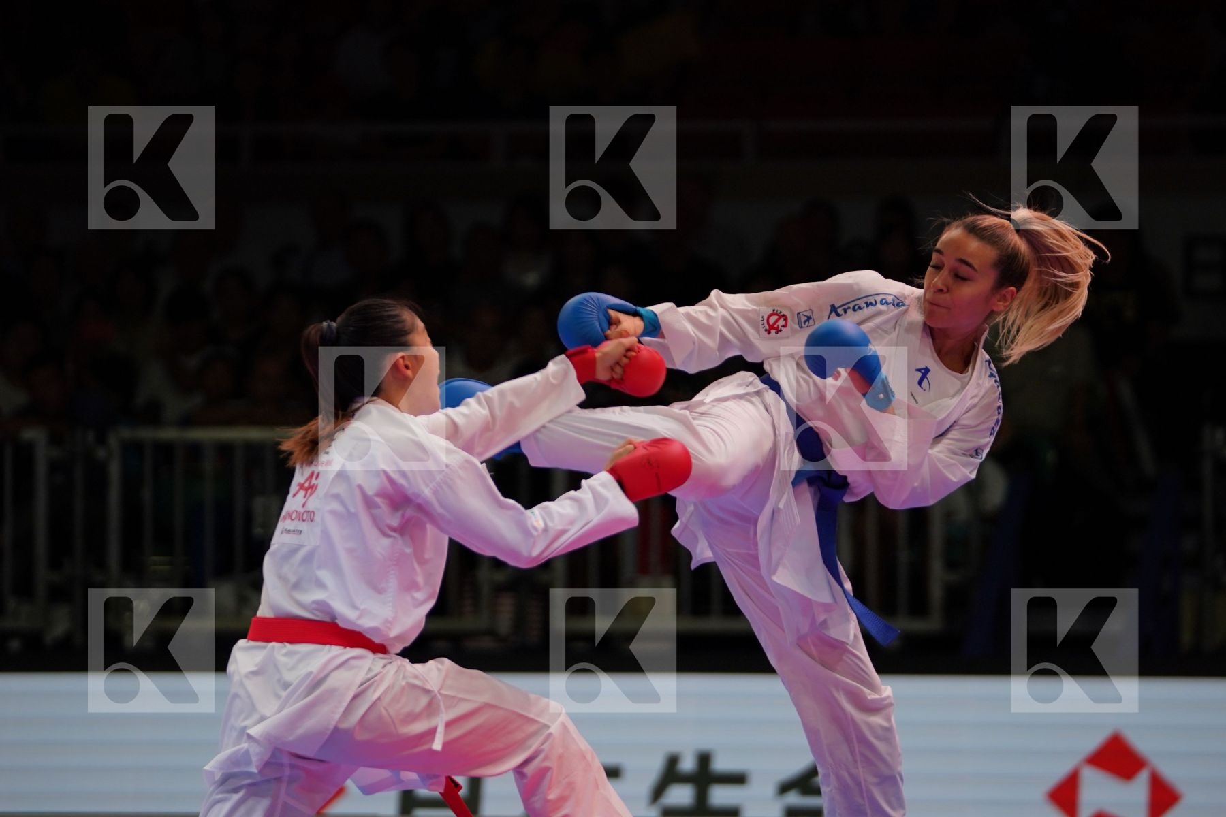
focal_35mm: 226
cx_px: 613
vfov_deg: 6.1
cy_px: 408
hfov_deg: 9.1
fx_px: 7696
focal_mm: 151
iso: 500
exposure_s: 1/1000
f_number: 2.8
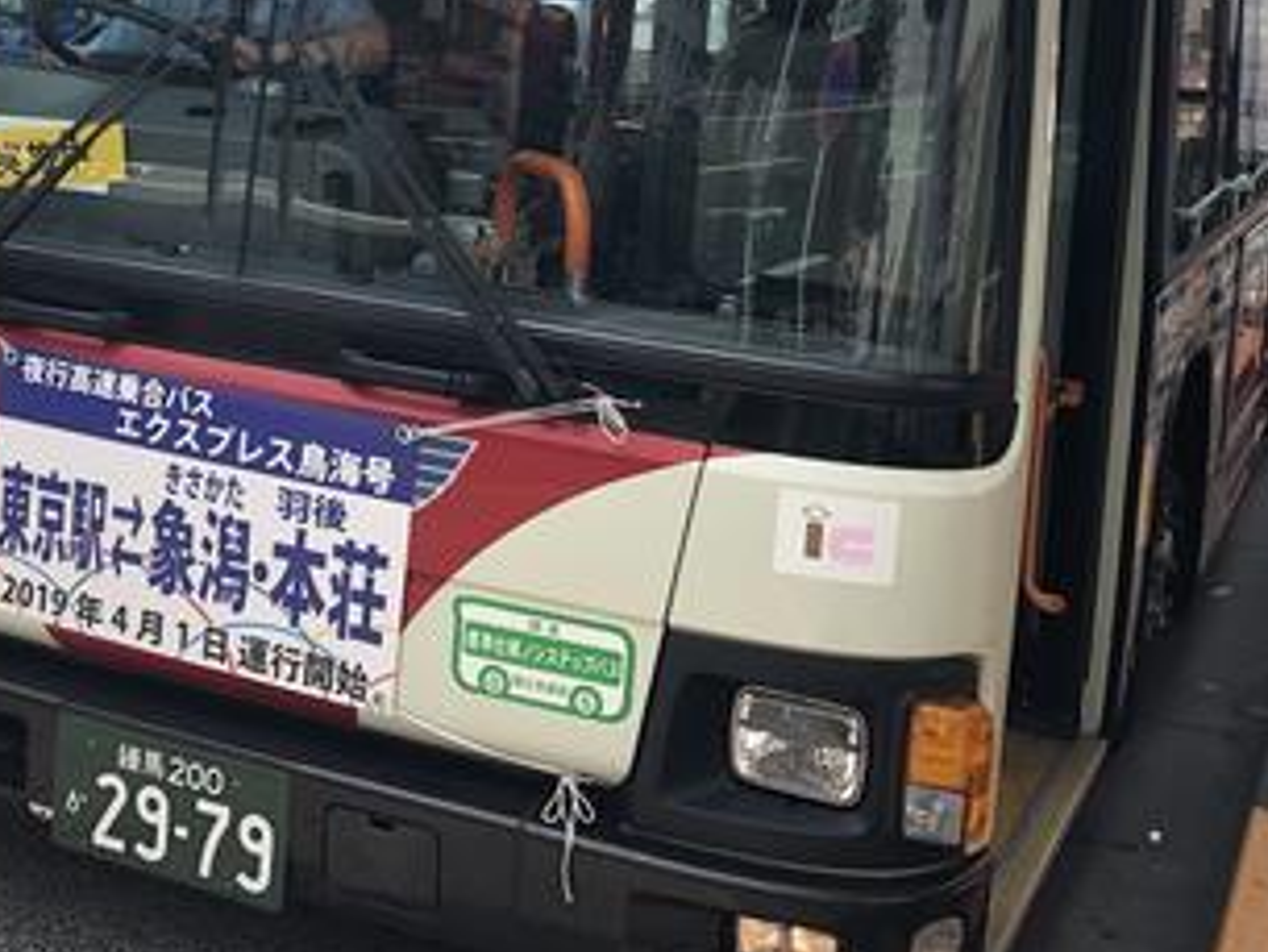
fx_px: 2015
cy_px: 46
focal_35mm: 55
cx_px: 457
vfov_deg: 25.5
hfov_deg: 34.7
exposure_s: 1/1056
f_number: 1.8
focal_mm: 3.99
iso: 20
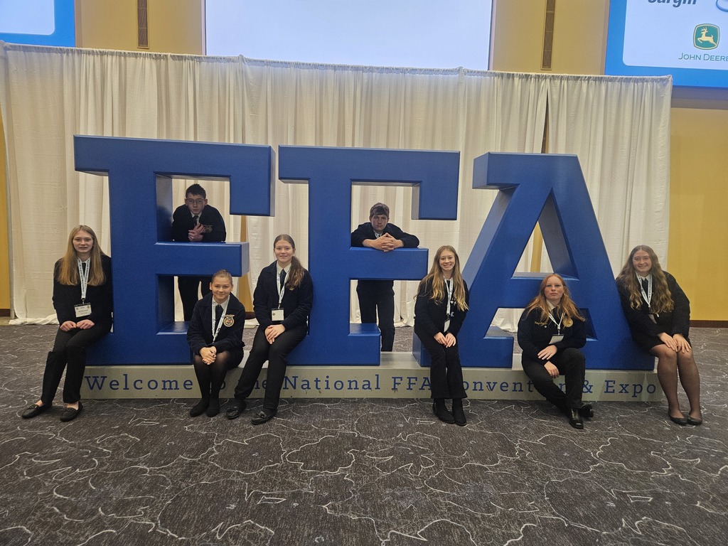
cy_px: 273
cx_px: 364
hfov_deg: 73.9
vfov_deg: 58.9
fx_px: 484
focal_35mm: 23
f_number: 1.8
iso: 320
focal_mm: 5.4
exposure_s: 1/30
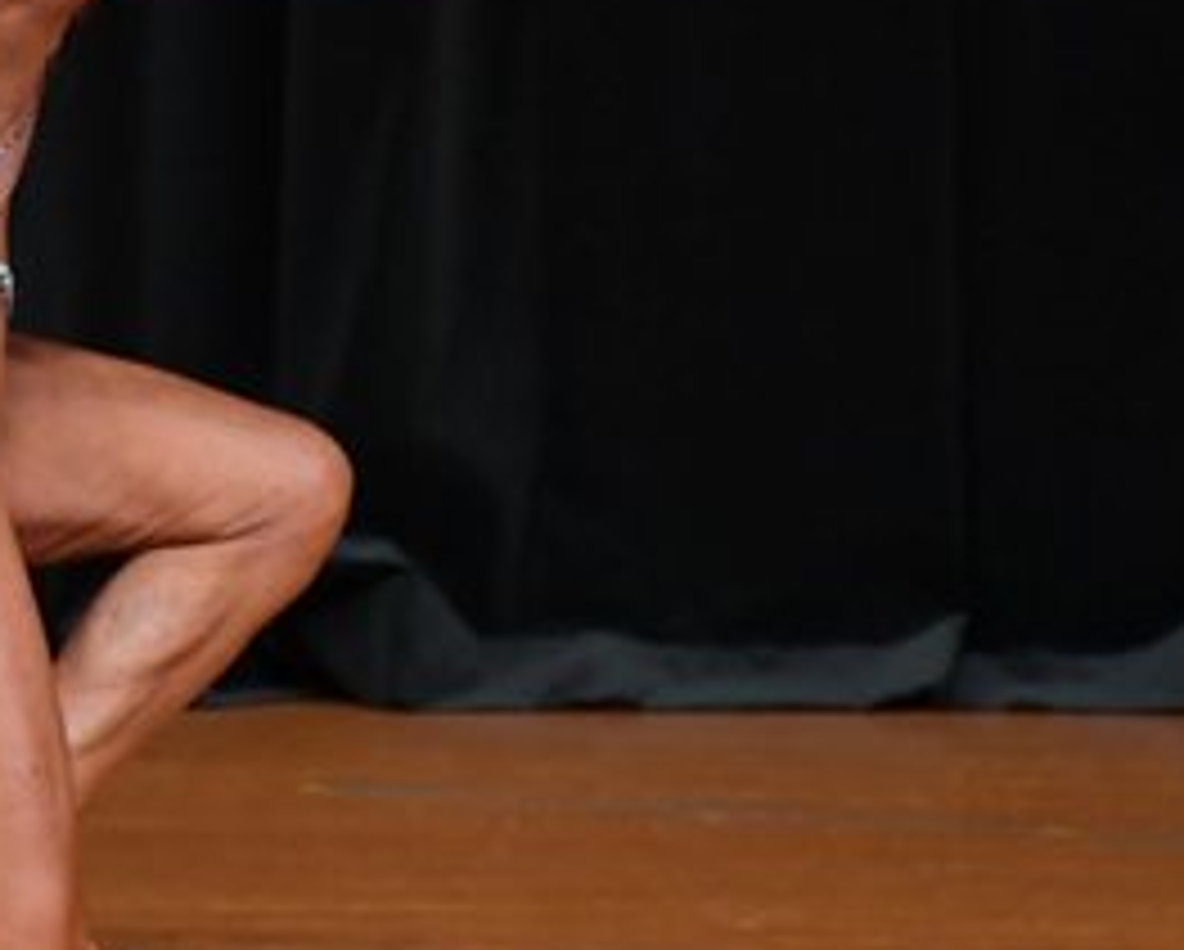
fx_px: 33432
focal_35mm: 953
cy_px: 14
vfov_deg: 1.6
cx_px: -119
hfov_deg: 2.0
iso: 4000
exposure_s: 1/400
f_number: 5.6
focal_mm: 230
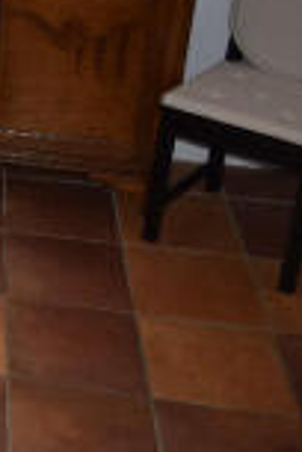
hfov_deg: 13.1
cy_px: 22
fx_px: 1057
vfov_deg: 23.4
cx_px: -373
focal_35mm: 84
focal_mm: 18
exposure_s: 1/125
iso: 720
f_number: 5.6
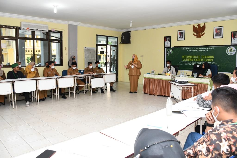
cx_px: 118
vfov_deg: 47.9
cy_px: 79
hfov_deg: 67.4
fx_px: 178
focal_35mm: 27
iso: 1000
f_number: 5.6
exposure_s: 1/200
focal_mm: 18
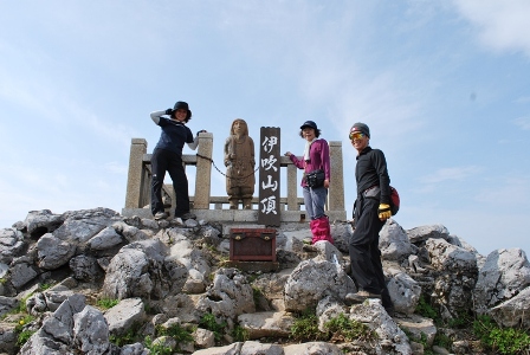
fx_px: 442
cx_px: 265
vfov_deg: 43.7
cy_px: 178
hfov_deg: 61.9
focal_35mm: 30
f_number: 10
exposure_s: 1/250
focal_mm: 20
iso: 160
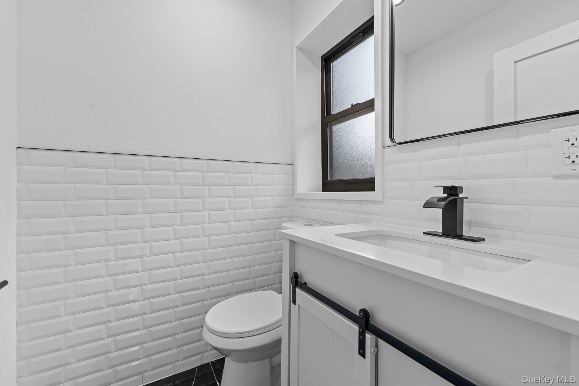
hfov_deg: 104.3
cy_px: 193
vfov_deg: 81.2
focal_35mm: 14
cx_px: 290
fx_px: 225
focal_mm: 14
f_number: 10
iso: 400
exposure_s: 1/5
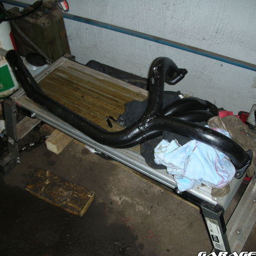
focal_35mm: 42
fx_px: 351
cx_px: 117
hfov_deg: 40.0
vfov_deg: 40.0
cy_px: 129
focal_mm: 5.8
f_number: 2.8
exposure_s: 1/60
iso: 61
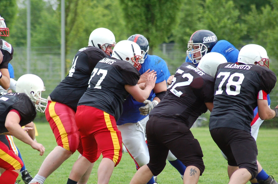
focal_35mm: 276
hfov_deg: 7.5
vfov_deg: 5.0
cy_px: 112
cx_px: 114
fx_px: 2128
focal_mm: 150
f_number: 4.5
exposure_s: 1/500
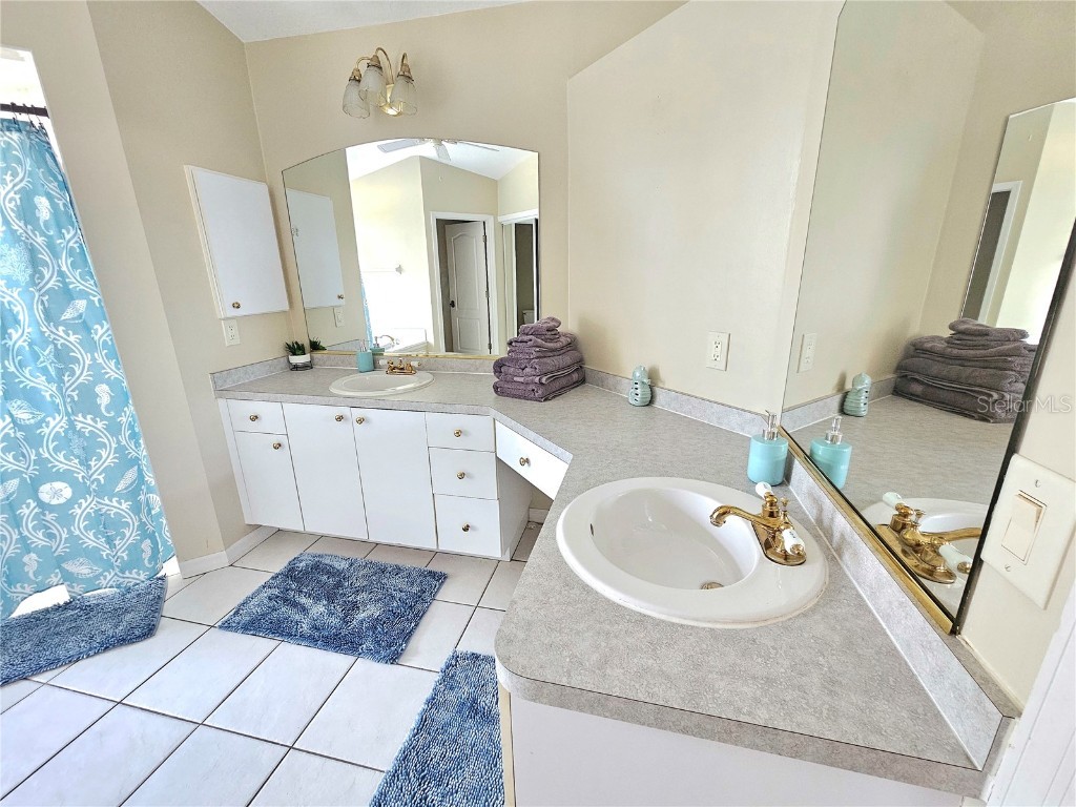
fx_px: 404
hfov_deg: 106.2
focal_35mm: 13
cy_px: 404
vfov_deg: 89.9
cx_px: 538
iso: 320
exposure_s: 1/30
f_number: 2.2
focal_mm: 2.2
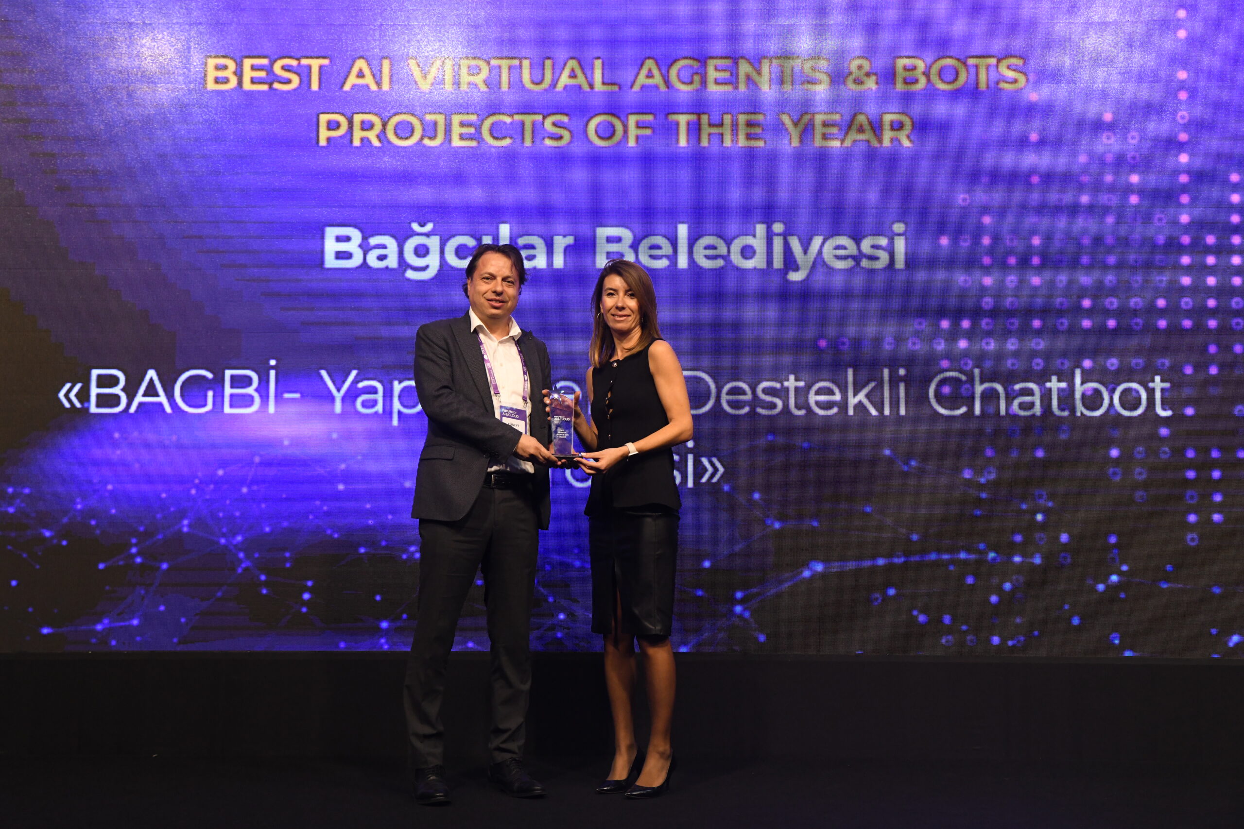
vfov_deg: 28.1
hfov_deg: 41.1
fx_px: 1659
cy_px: 414
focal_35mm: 48
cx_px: 622
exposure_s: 1/250
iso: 3200
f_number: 5
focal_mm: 48
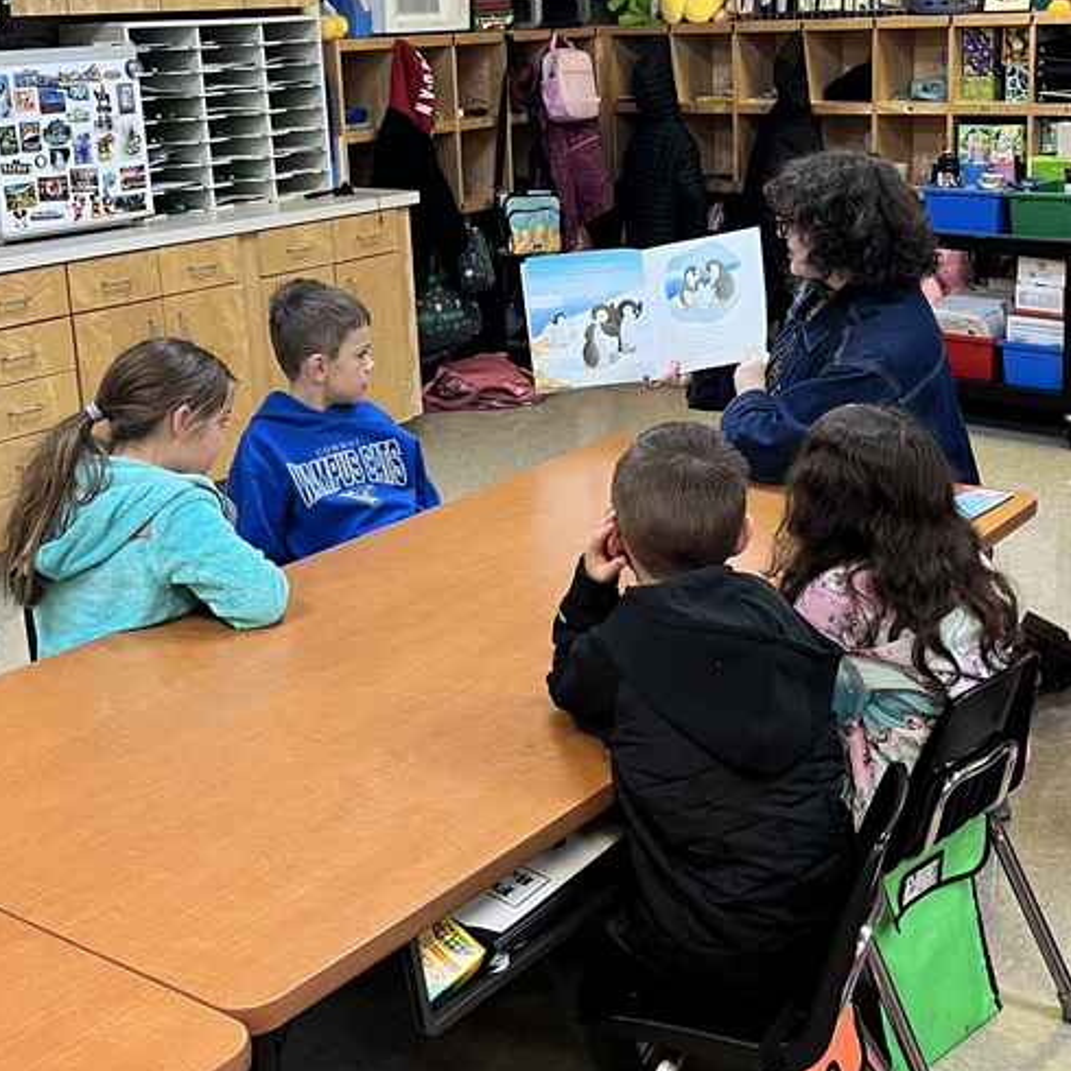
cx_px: 584
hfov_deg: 35.3
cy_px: 413
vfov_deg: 35.2
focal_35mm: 48
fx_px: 1680
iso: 250
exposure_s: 1/60
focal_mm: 5.1
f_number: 1.6
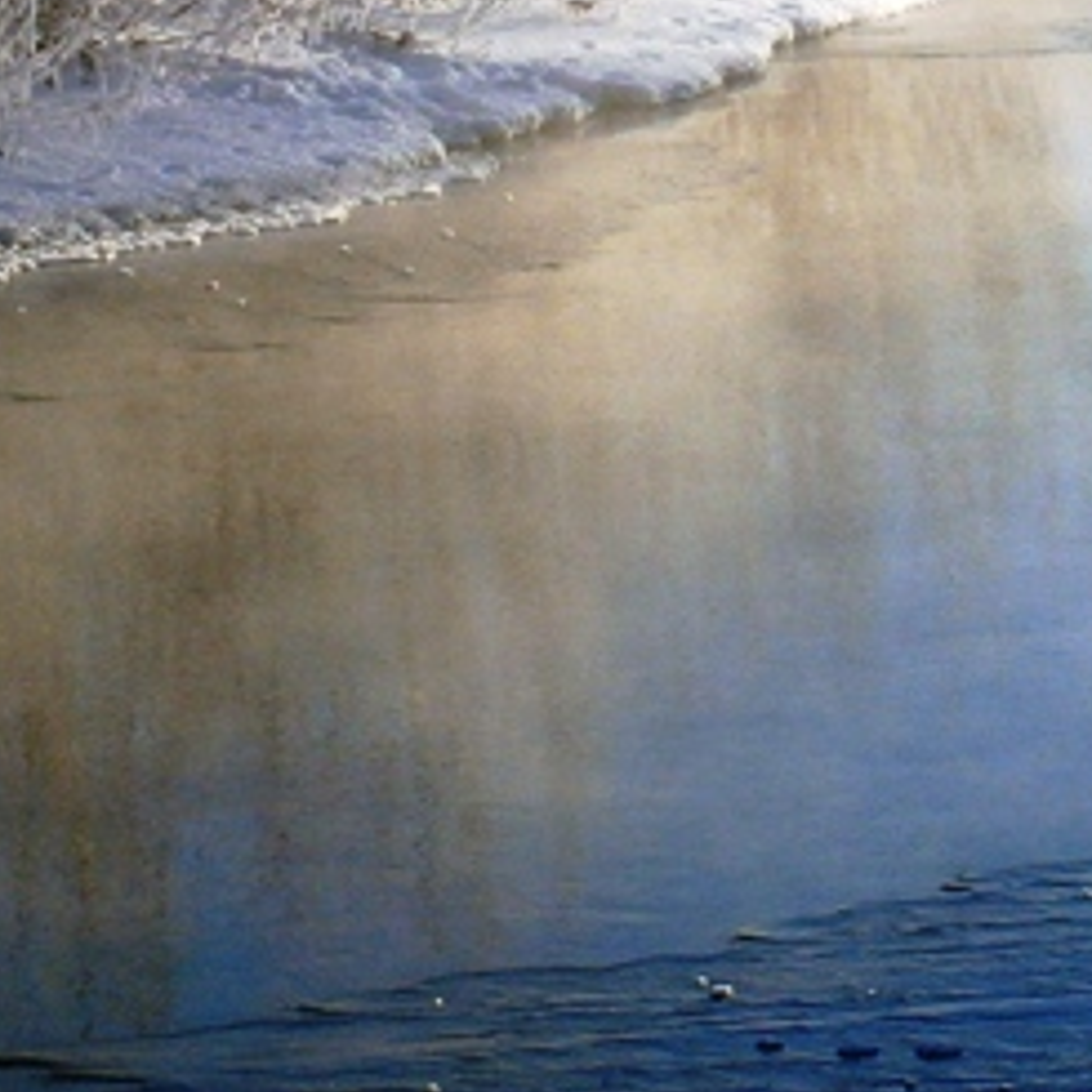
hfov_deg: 6.0
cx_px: 1159
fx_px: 10386
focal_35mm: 291
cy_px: -89
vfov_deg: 6.0
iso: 80
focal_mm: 17.8
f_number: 5.4
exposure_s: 1/640
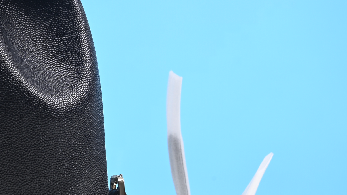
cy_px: 64
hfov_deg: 18.5
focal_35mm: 115
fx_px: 1058
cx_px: 101
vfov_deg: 10.5
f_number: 16
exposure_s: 1/2
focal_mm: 41
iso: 100
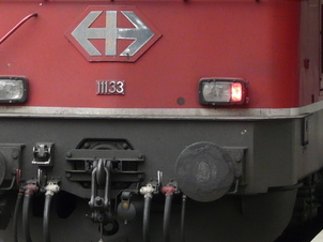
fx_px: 2750
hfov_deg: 6.7
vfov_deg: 5.0
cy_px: -44
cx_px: 121
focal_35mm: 295
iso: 100
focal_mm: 14.7
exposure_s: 1/125
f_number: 4
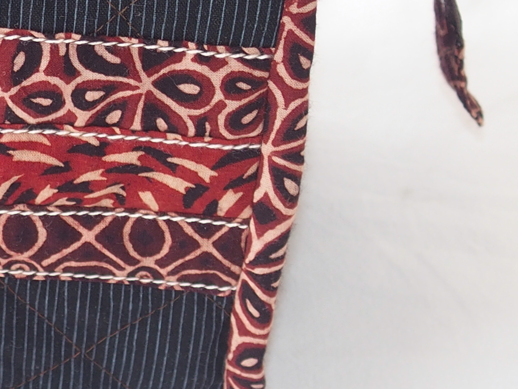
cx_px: -65
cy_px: -68
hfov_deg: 10.0
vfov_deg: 7.6
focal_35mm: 195
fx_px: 2918
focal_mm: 12
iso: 100
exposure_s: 1/60
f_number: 2.8
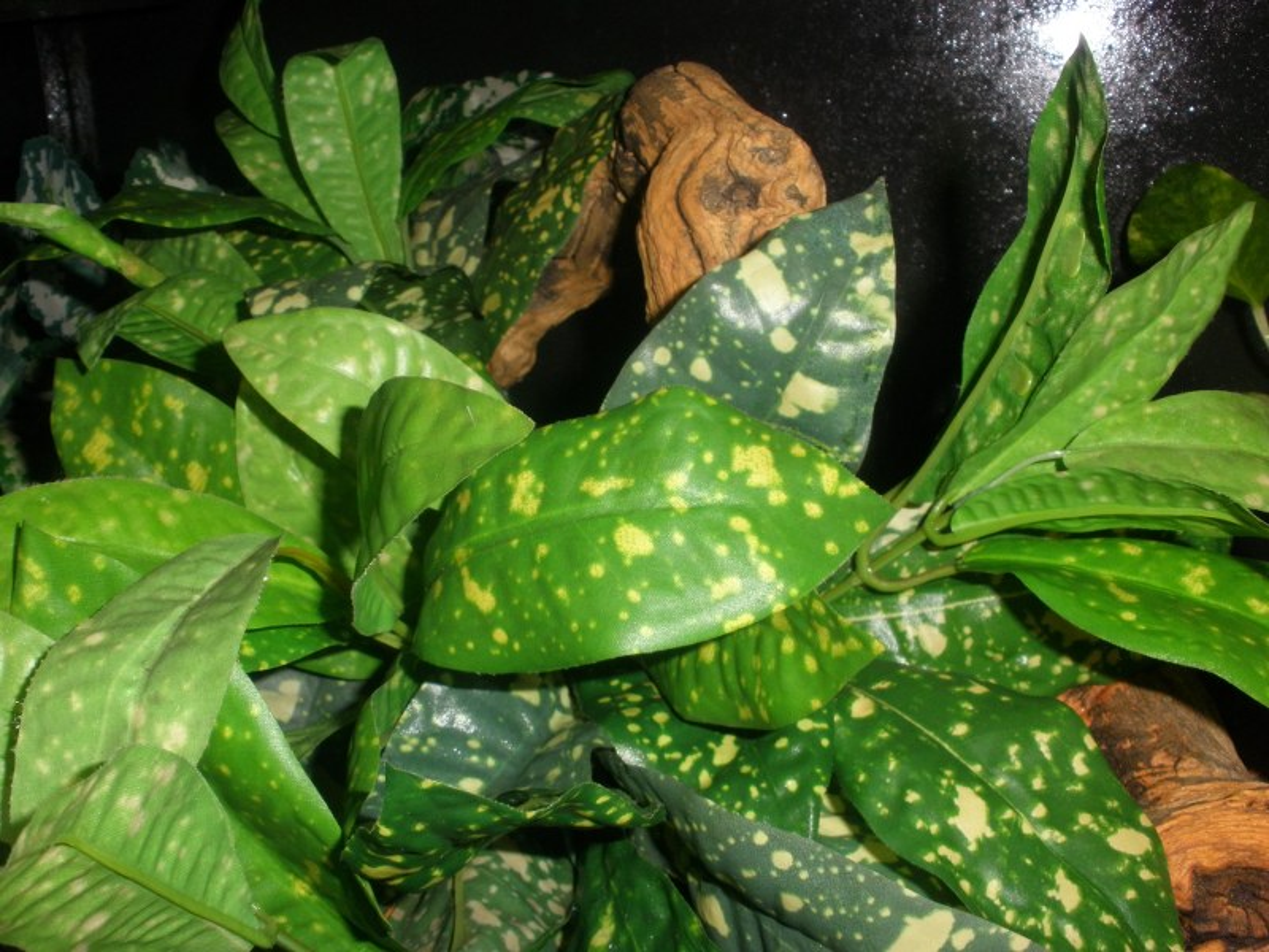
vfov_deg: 39.7
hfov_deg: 51.4
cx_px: 634
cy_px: 476
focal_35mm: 36
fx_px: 1320
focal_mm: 6.3
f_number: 5.6
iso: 160
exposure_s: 1/30
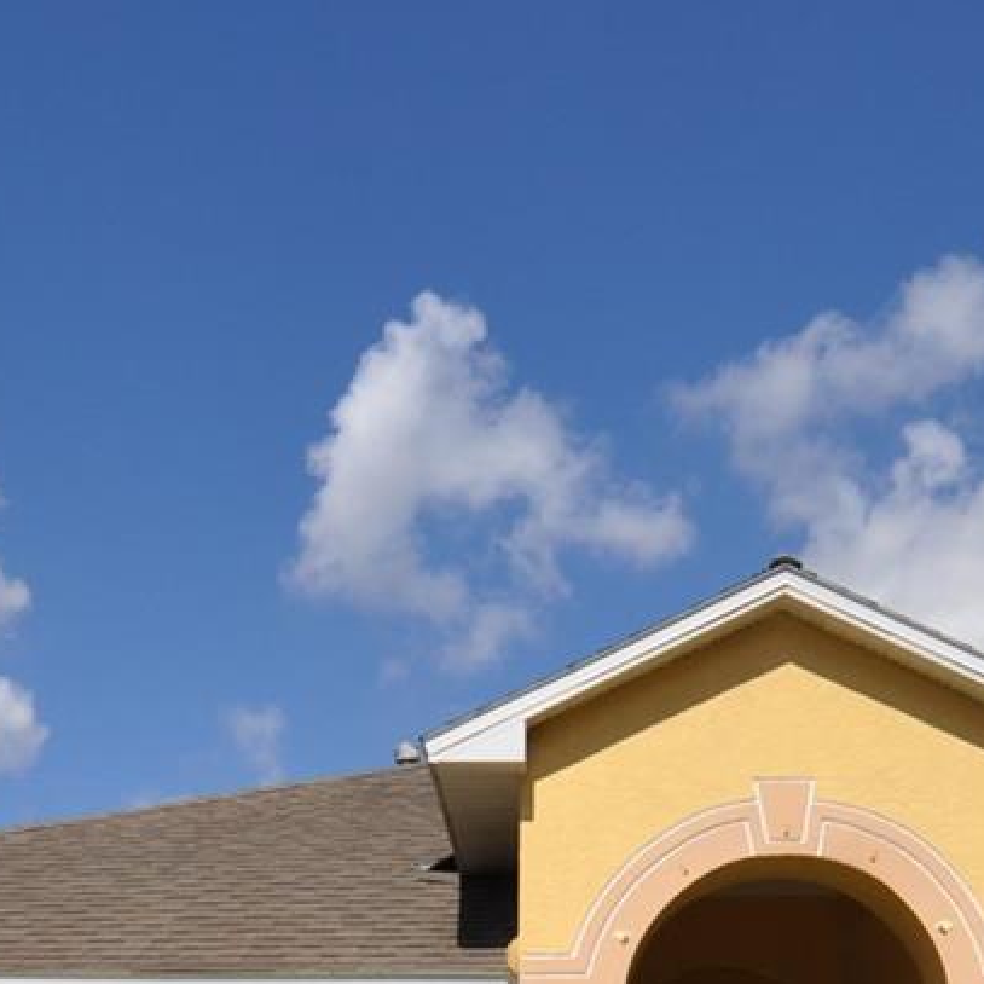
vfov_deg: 30.4
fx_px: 1608
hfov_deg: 34.0
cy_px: 1083
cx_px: 508
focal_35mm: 50
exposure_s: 1/400
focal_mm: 10
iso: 200
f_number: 10
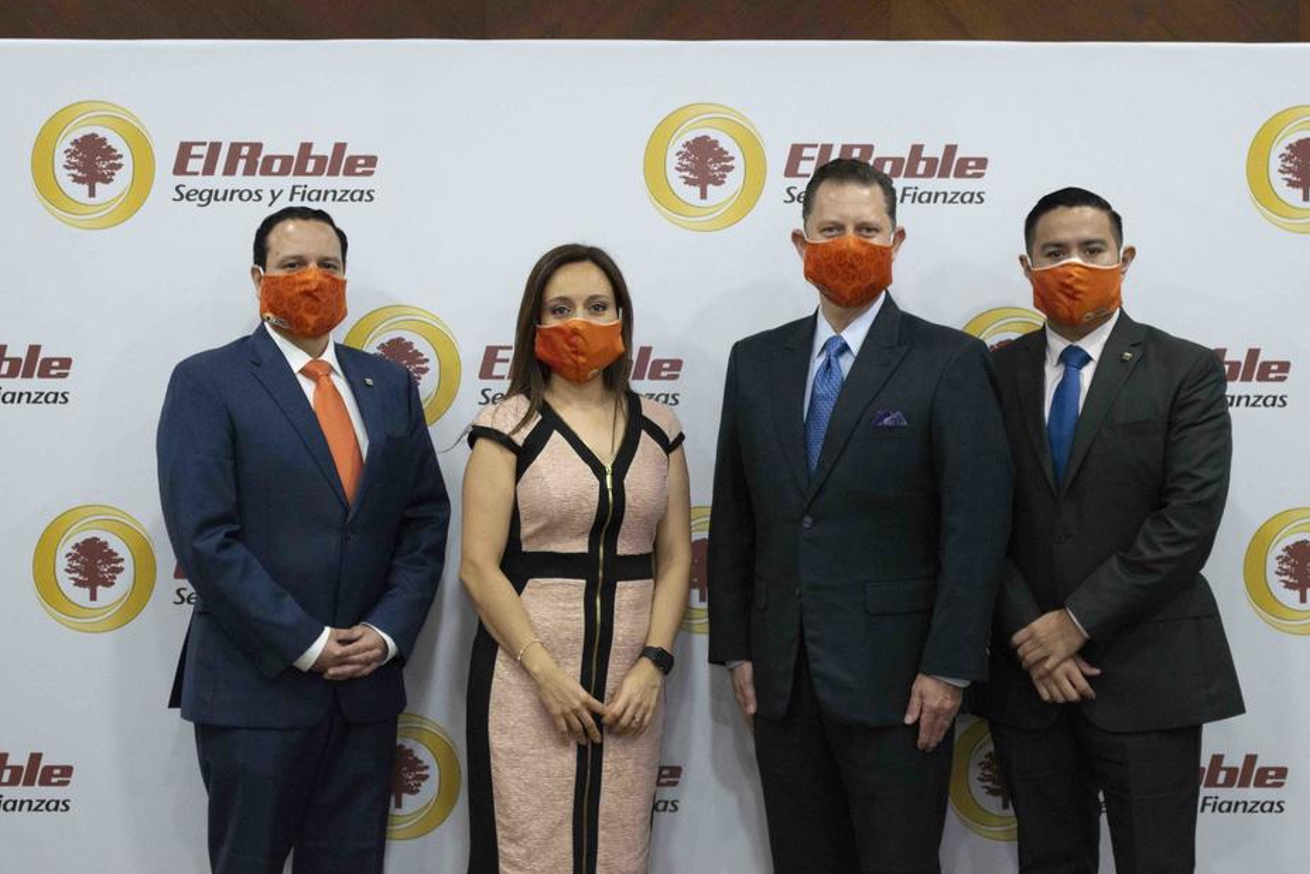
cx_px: 653
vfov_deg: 18.7
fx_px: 2656
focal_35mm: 73
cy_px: 433
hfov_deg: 27.7
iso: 3200
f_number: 5.6
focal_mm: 48
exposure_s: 1/60
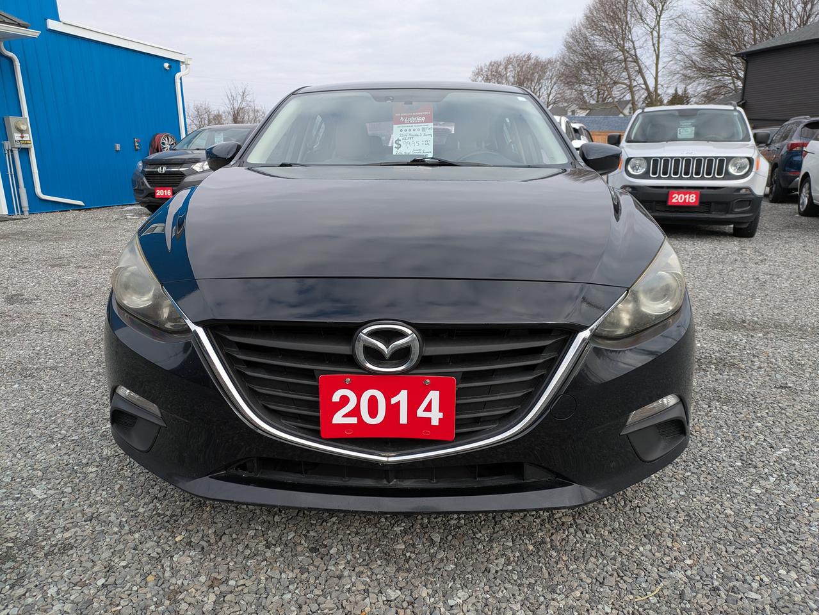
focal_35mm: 25
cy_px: 308
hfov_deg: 69.4
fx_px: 592
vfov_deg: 54.9
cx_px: 410
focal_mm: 5.43
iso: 43
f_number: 1.89
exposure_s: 1/790
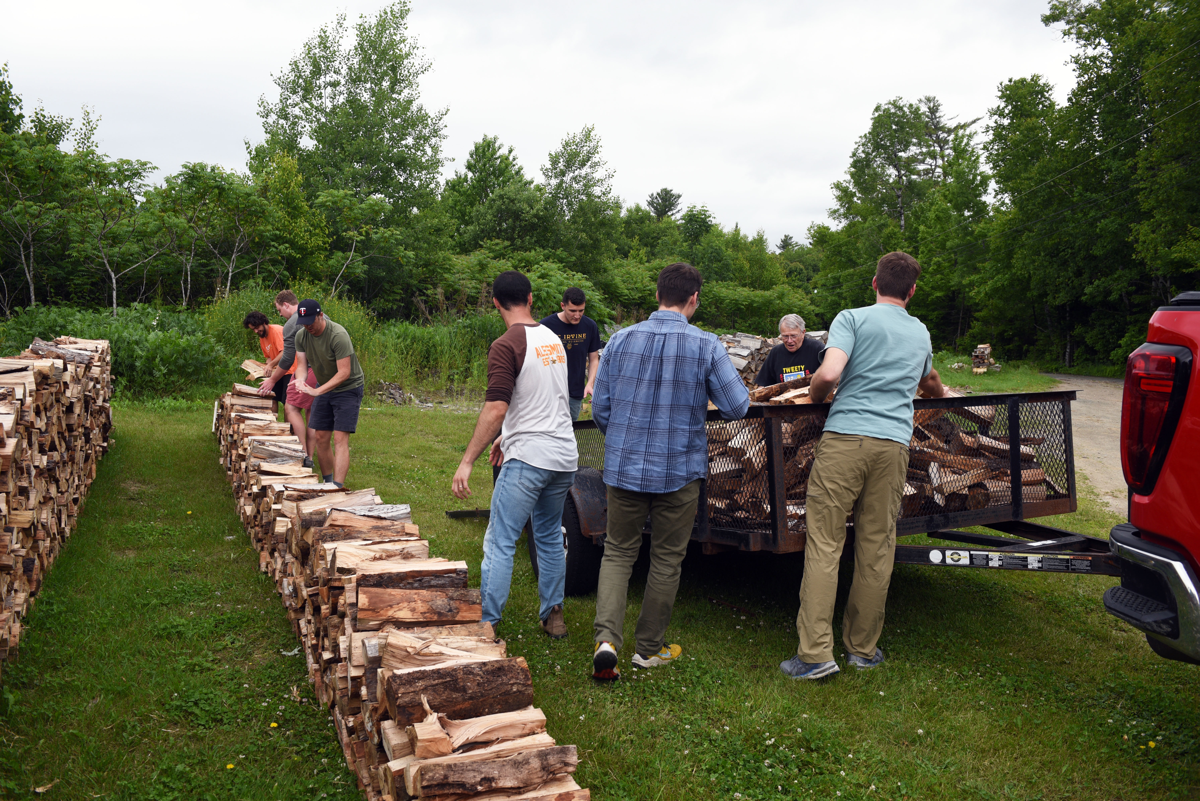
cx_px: 600
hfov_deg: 63.6
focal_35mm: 29
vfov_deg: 45.0
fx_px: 967
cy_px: 400
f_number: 6.3
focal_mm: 29
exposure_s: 1/200
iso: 100
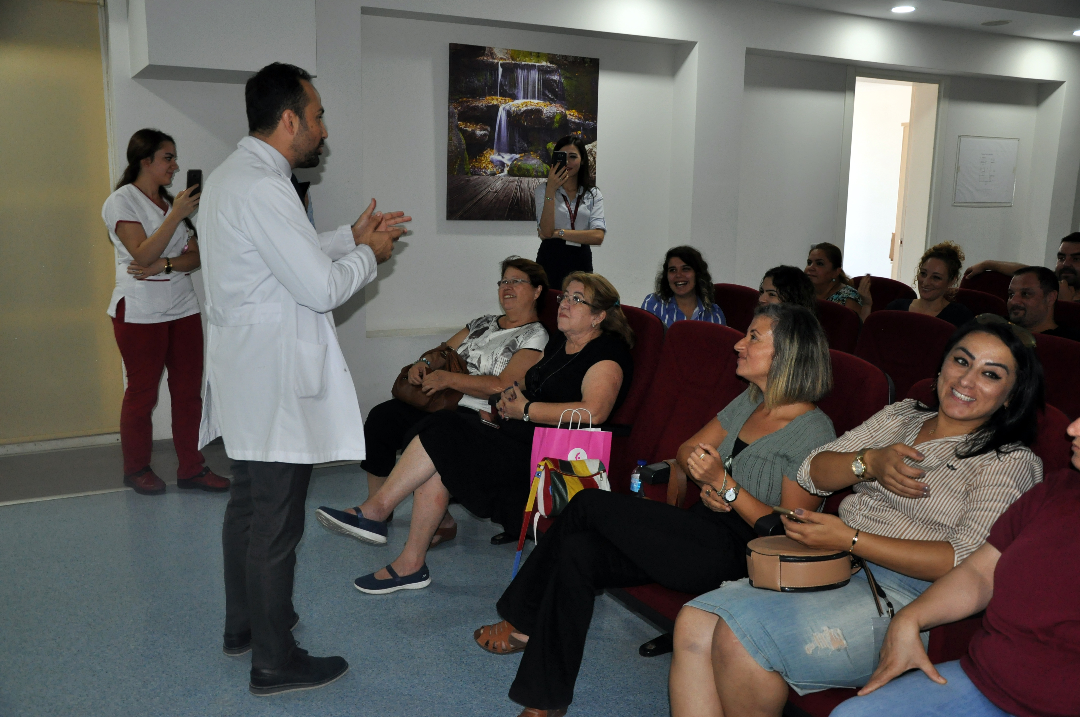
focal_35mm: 33
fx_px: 989
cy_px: 358
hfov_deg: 57.3
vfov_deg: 39.9
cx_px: 540
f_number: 3.8
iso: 800
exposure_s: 1/60
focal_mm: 22
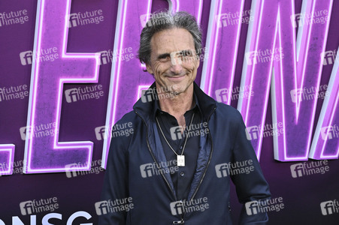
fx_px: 452
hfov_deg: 41.1
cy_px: 112
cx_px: 170
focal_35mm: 48
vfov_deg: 28.0
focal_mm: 48
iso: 1600
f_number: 5.6
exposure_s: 1/320
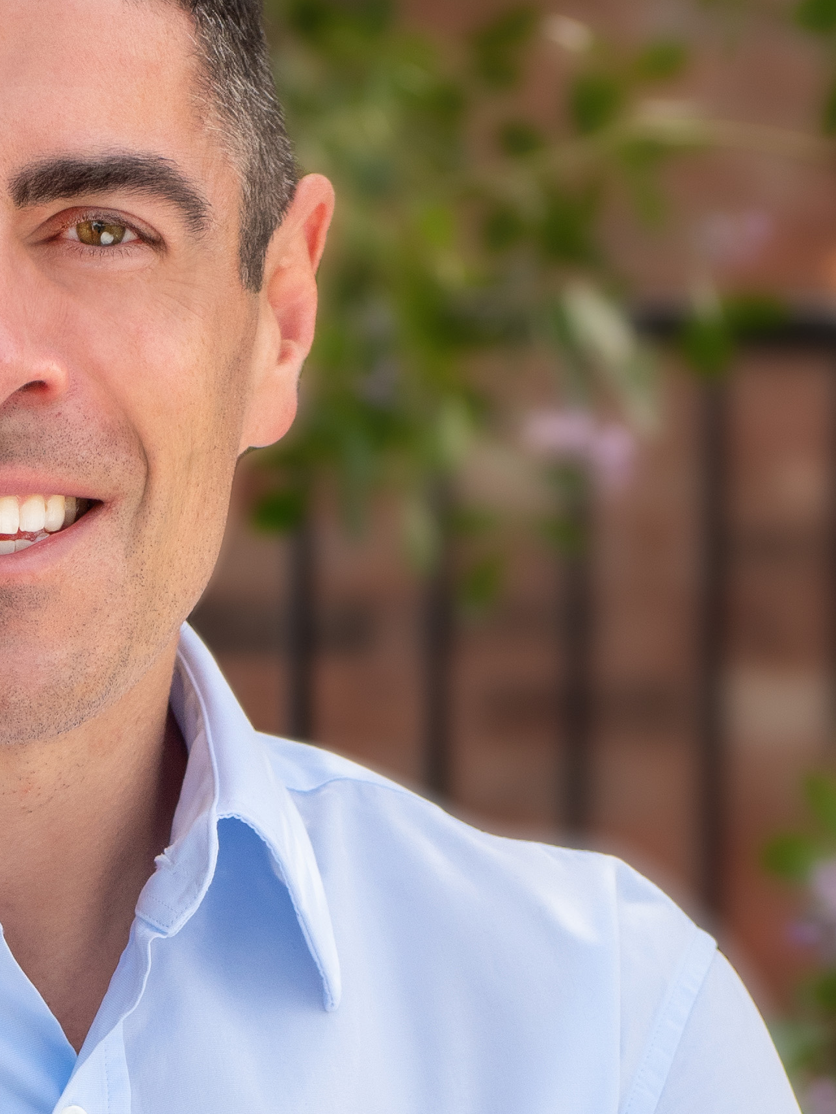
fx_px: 8373
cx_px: -201
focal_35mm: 260
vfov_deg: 7.6
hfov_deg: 5.7
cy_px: 1308
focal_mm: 43
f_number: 3.2
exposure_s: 1/1000
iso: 400
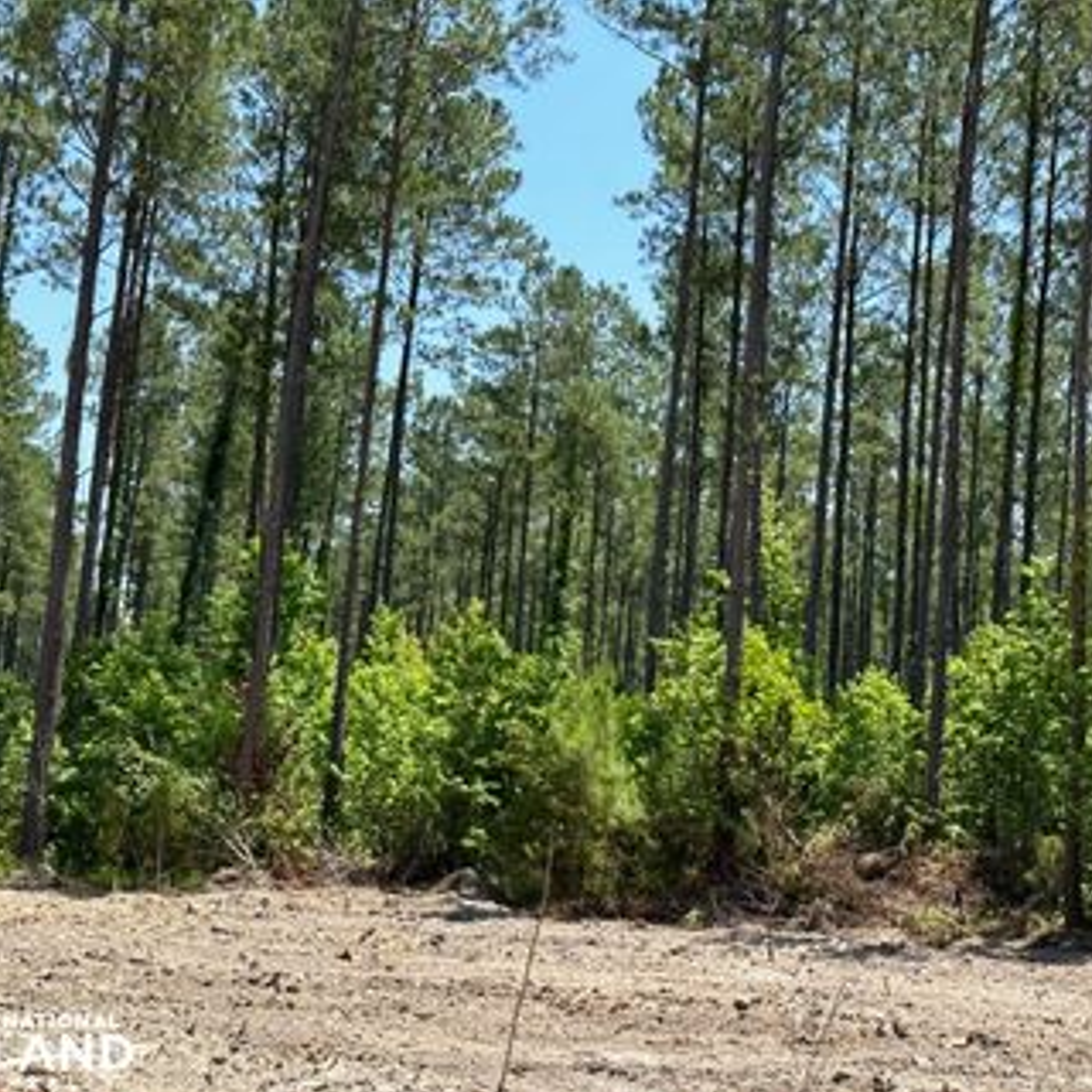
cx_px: 713
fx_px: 2034
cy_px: 548
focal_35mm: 57
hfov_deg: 29.9
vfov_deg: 30.0
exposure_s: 1/1376
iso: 64
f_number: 1.78
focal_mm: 6.86
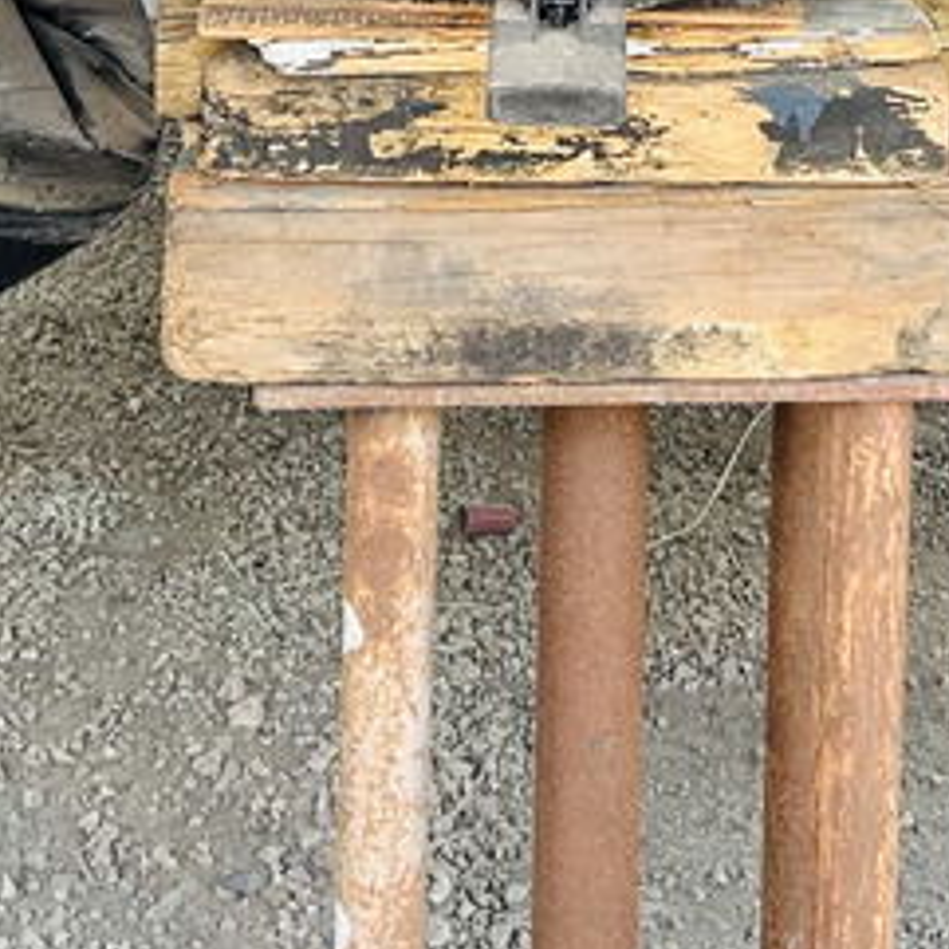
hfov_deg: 18.1
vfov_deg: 16.4
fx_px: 2978
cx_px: 469
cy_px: -504
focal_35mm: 96
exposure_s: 1/394
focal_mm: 5.7
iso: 50
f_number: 1.5
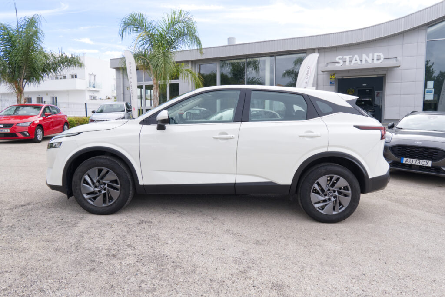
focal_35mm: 24
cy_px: 148
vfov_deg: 53.1
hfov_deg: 73.7
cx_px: 222
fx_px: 297
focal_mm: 16.1
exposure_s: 1/160
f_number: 9
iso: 160
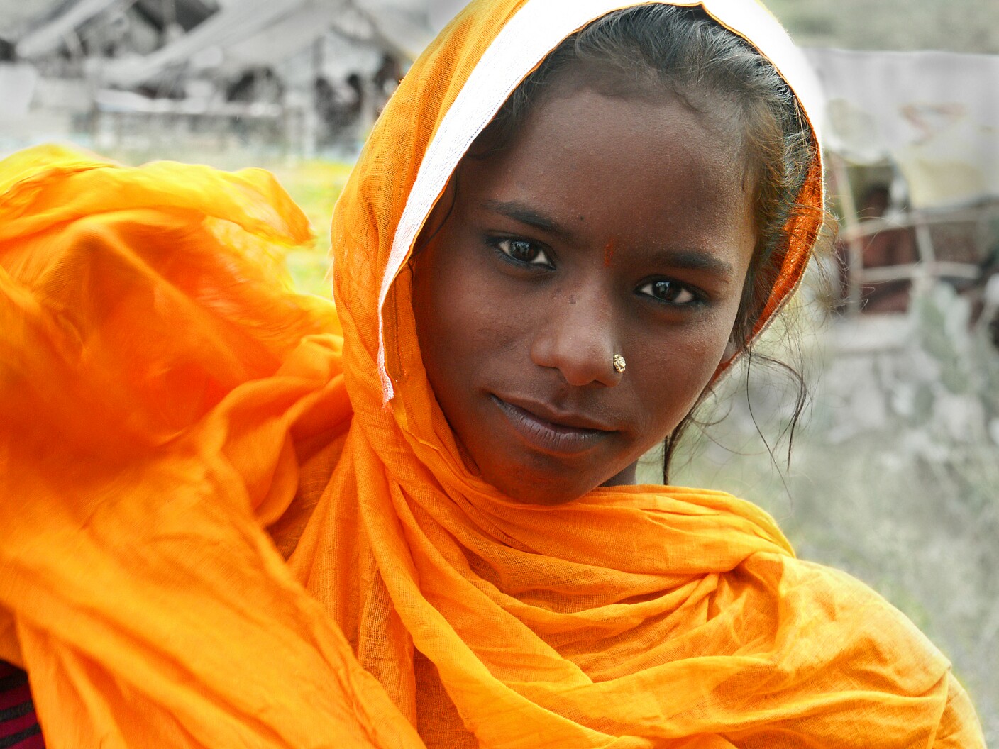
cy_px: 374
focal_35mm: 130
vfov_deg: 11.4
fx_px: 3752
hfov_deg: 15.2
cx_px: 500
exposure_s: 1/125
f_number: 5.6
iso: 100
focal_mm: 32.99
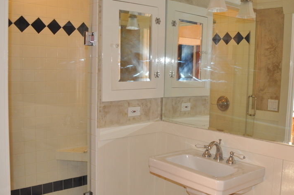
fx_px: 351
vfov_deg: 31.1
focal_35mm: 43
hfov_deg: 45.5
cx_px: 156
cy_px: 95
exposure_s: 1/80
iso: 800
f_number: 3.5
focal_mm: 20
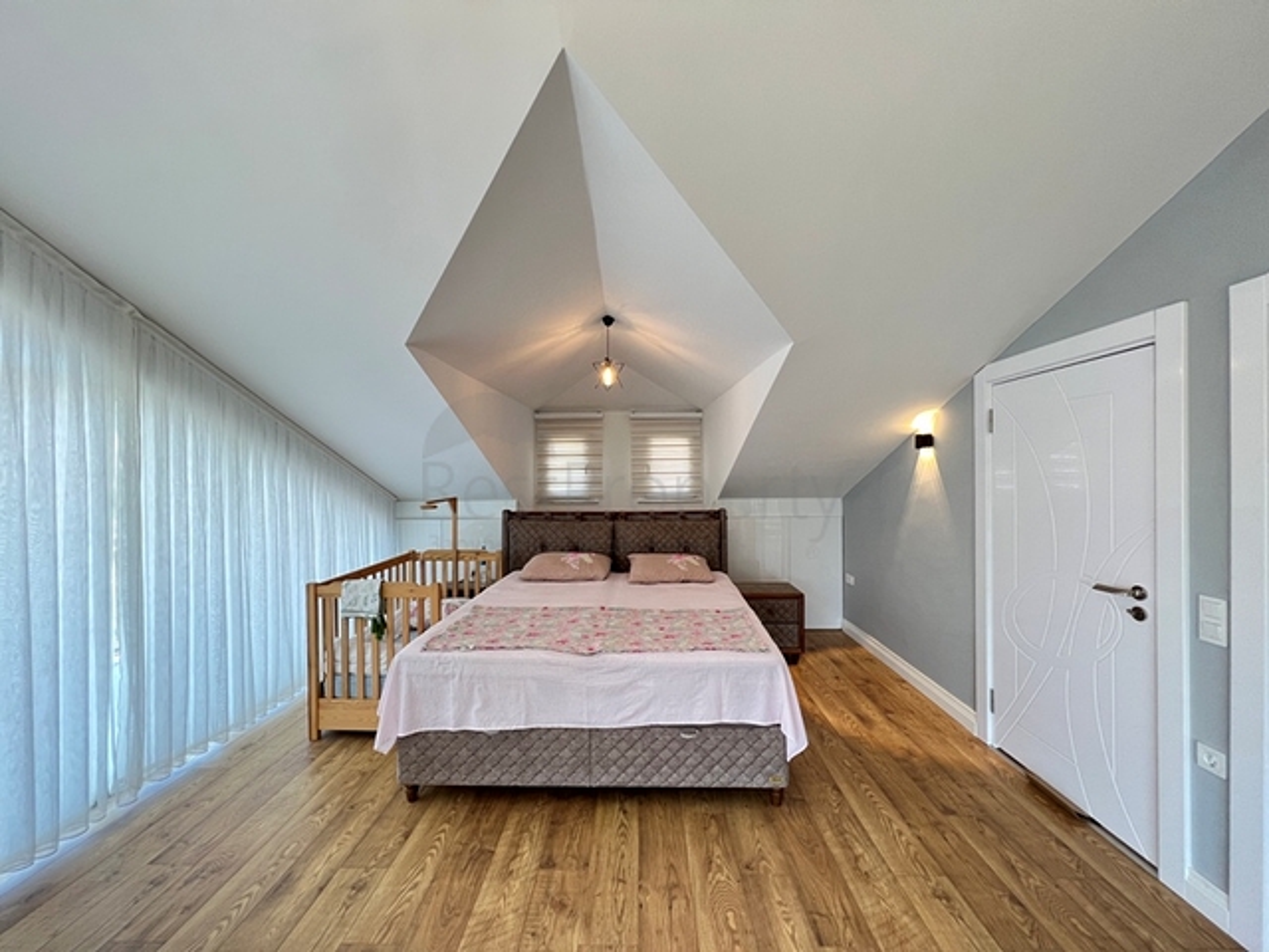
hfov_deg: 106.2
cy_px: 476
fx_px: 477
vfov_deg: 89.9
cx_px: 634
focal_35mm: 13
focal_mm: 1.57
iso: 100
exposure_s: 1/100
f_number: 1.8
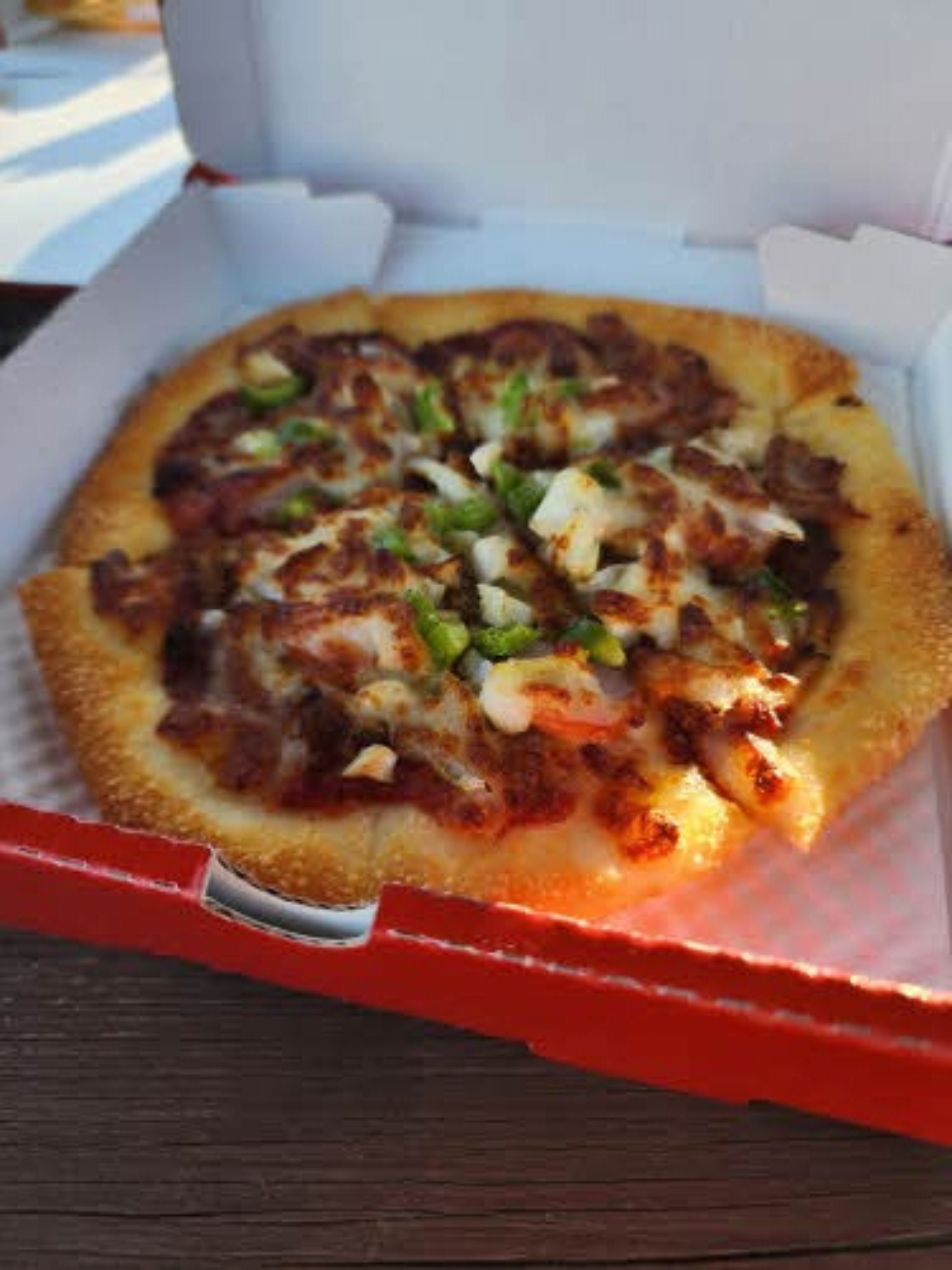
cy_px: 635
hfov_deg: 58.9
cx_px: 476
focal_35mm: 23
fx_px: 843
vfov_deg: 73.9
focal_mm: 6.4
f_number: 1.8
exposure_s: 1/180
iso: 32
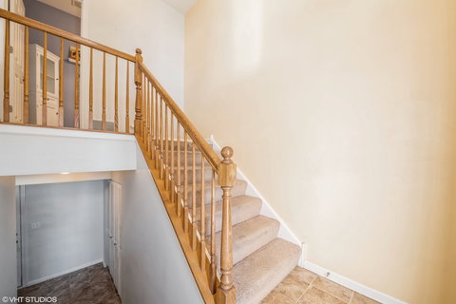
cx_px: 228
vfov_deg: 90.0
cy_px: 152
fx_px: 152
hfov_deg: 112.6
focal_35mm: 12
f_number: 10
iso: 100
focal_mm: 12
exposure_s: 1/1.67
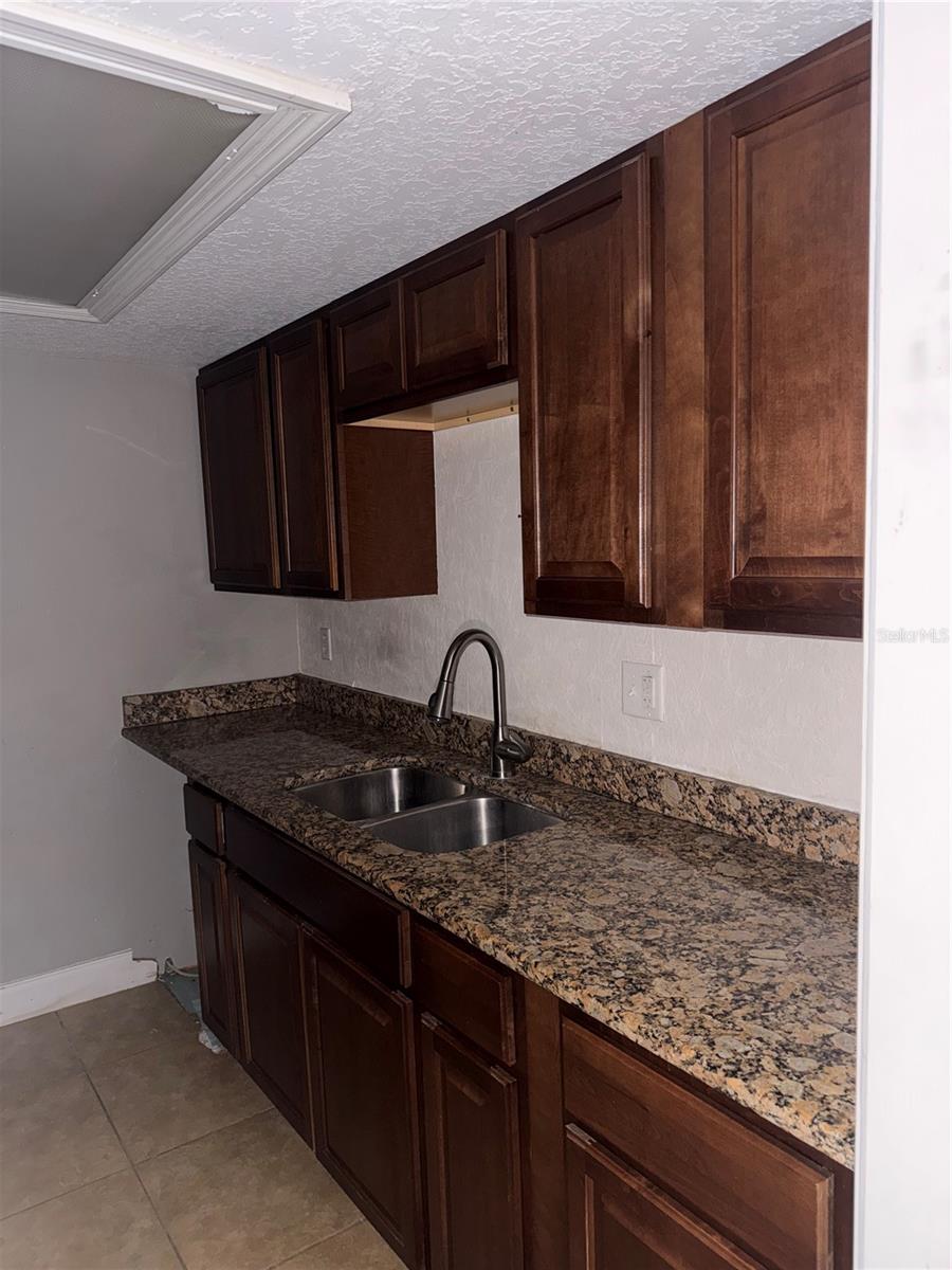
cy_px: 635
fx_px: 880
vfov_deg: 71.6
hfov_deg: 56.8
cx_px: 476
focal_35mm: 24
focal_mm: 6.76
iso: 100
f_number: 1.78
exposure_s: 1/4
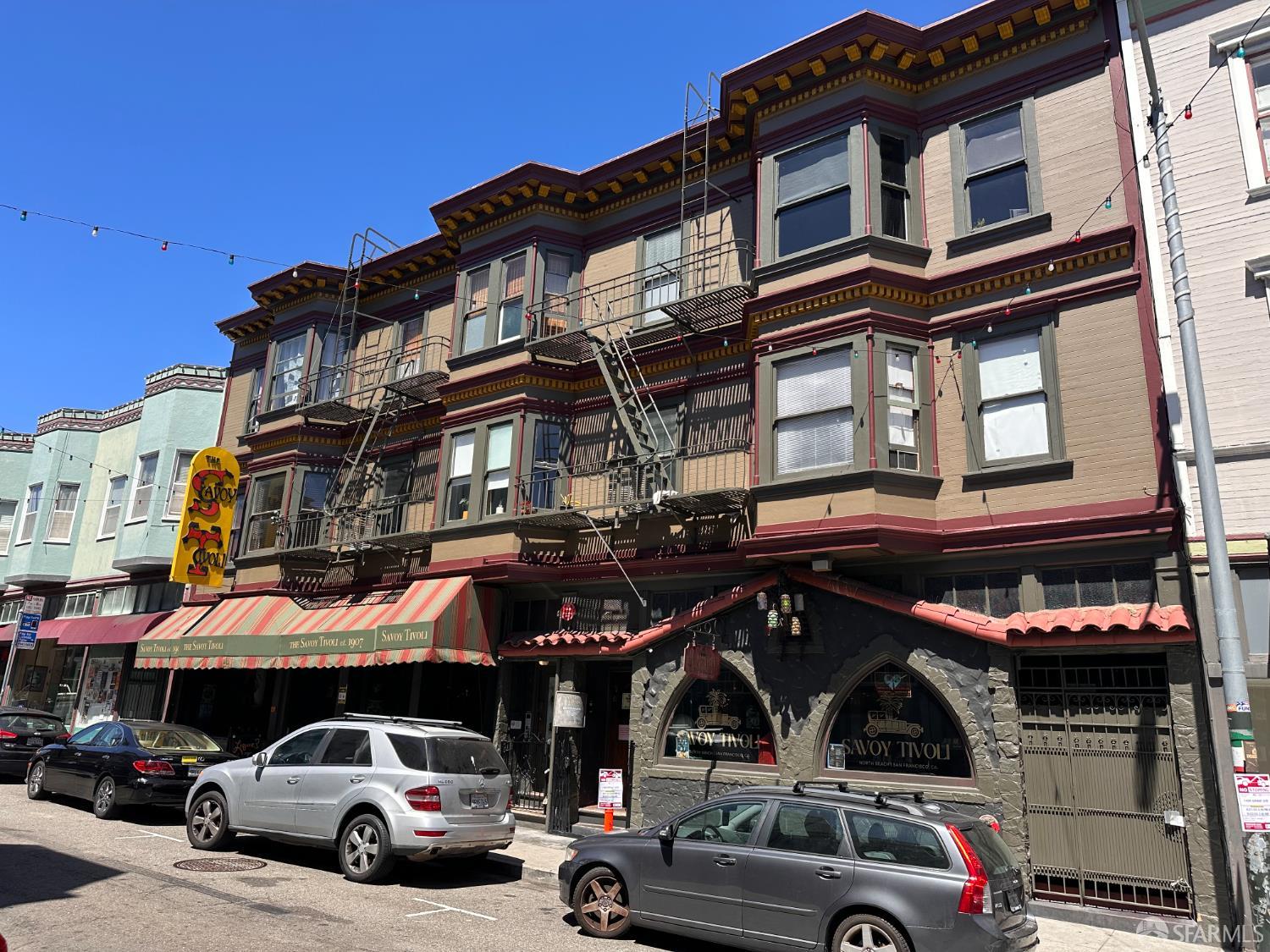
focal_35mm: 24
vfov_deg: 56.8
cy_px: 476
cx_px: 635
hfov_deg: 71.6
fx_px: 881
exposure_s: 1/2252
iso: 80
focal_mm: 6.86
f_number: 1.78
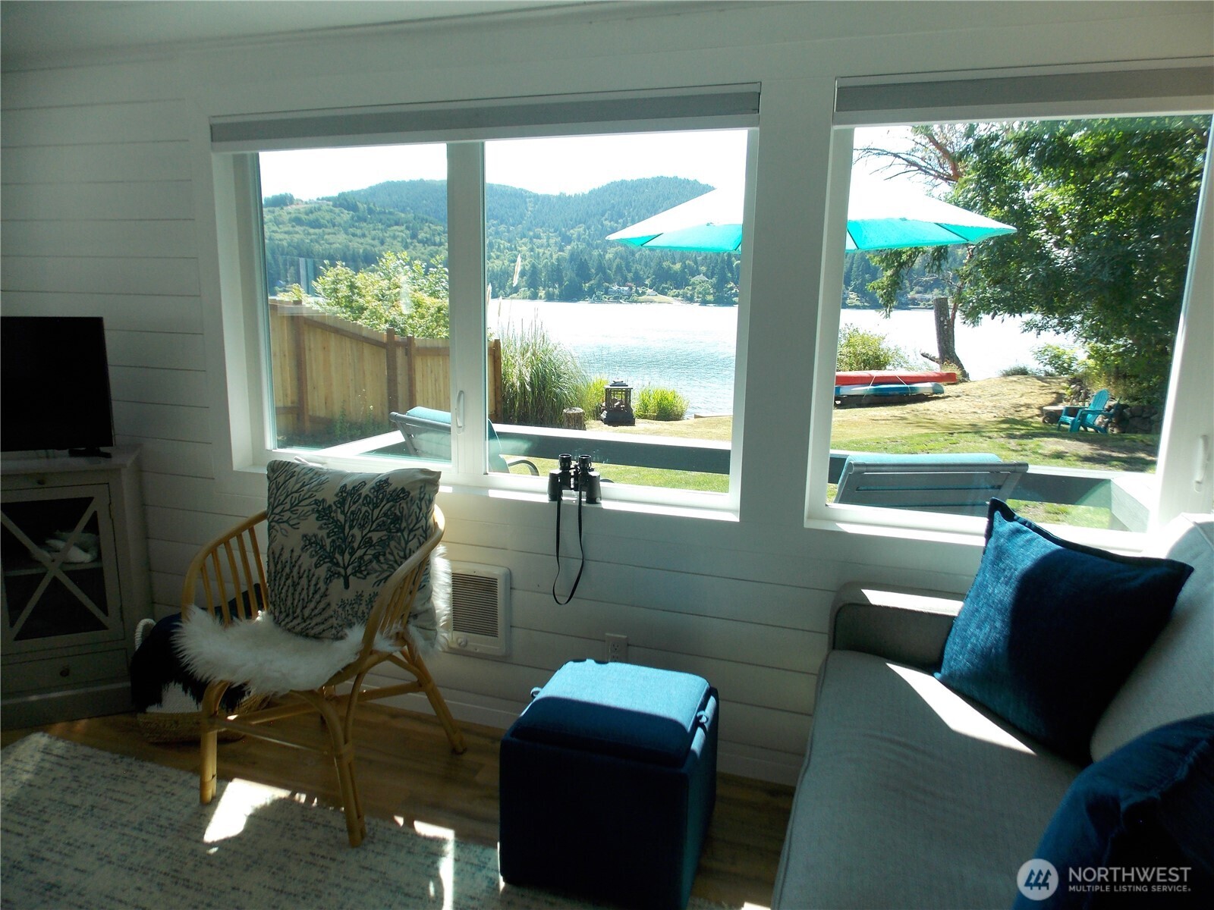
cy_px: 455
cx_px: 607
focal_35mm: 23
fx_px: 807
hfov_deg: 73.9
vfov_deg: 58.9
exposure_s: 1/160
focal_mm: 4
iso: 80
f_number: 3.1
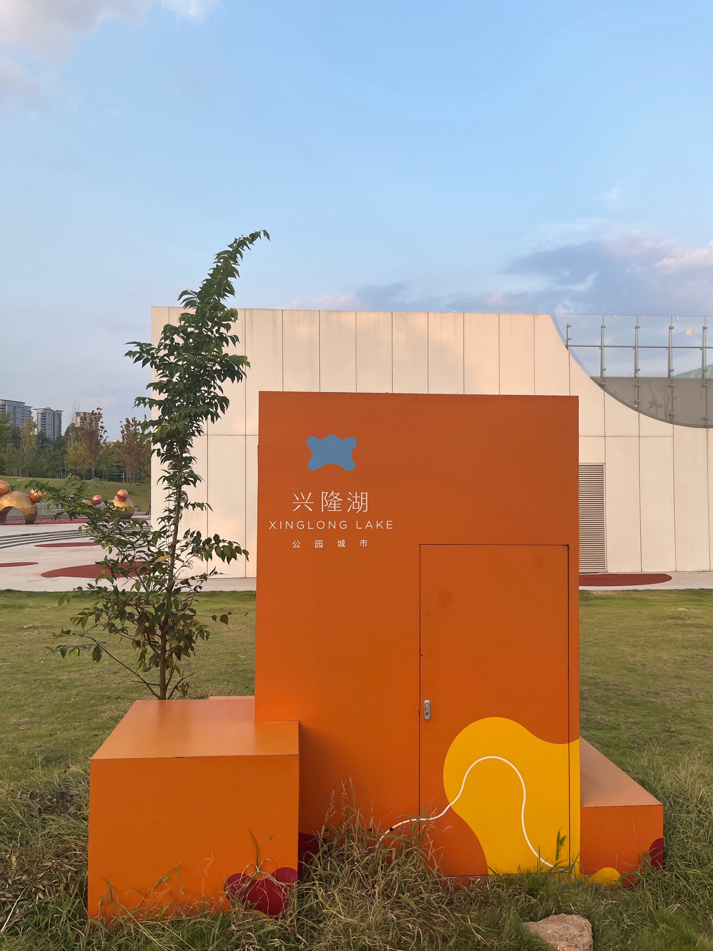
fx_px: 714
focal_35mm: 26
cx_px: 356
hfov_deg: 53.1
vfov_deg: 67.3
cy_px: 476
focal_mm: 5.1
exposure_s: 1/602
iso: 50
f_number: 1.6
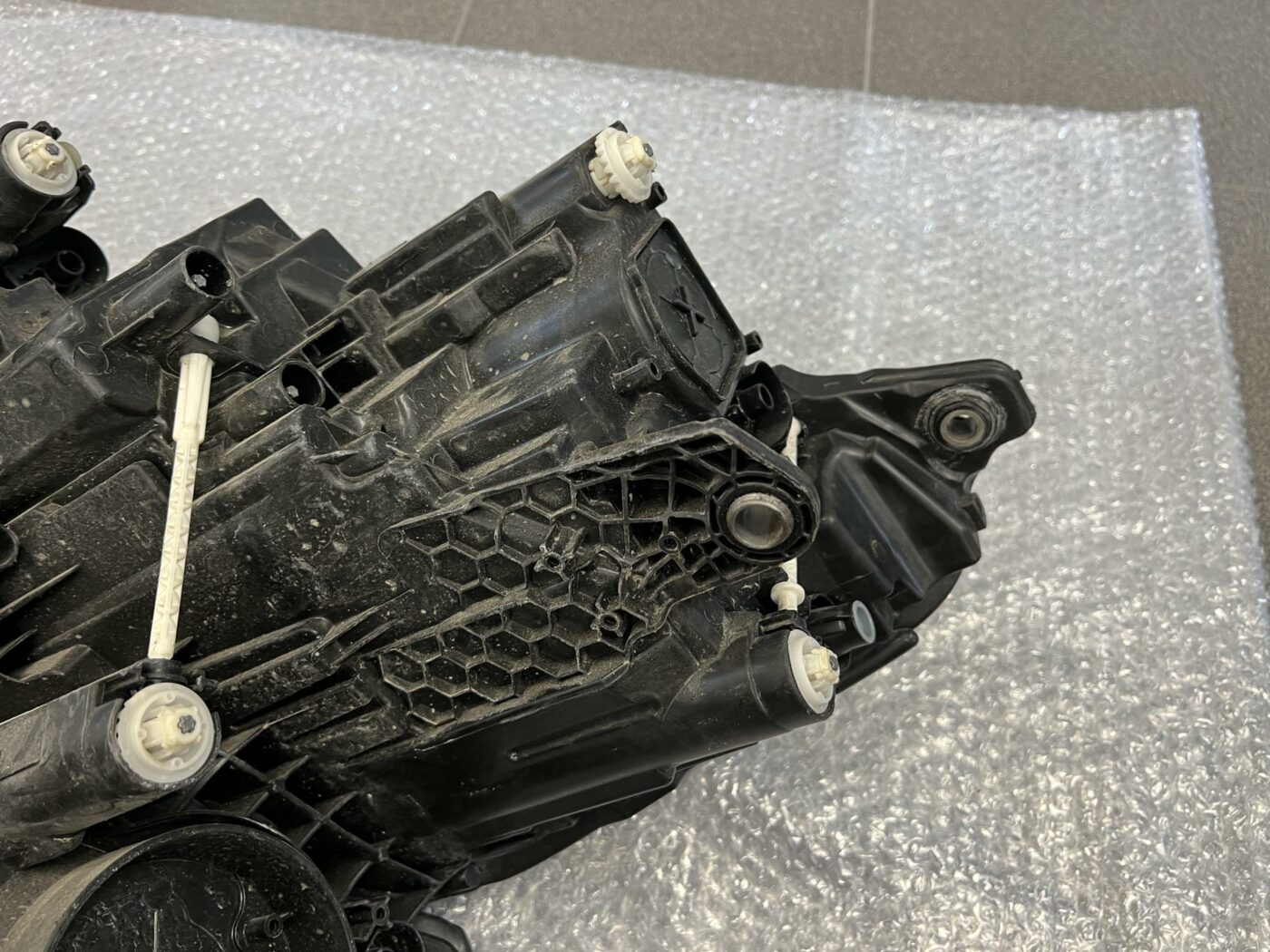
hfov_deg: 67.3
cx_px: 635
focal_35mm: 26
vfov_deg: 53.1
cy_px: 476
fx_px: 954
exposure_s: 1/50
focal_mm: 5.7
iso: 64
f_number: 1.5
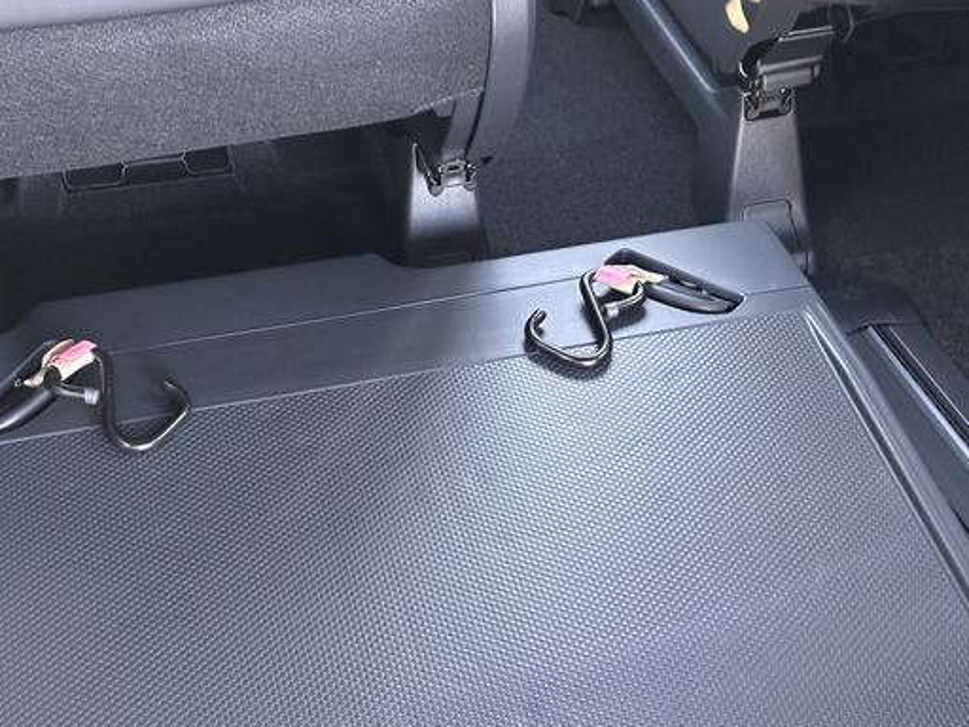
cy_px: 328
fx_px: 1820
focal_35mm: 65
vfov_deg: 22.6
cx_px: 435
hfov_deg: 29.8
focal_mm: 5.96
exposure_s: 1/38
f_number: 1.6
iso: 320
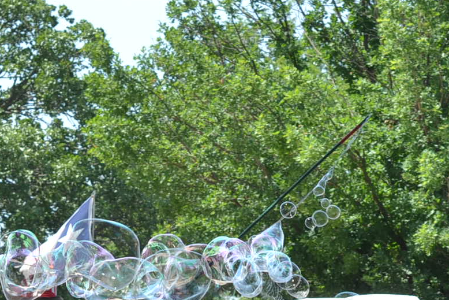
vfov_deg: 6.1
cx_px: 335
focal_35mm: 222
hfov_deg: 9.3
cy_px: 380
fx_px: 2769
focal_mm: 50
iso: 100
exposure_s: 1/160
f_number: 6.3
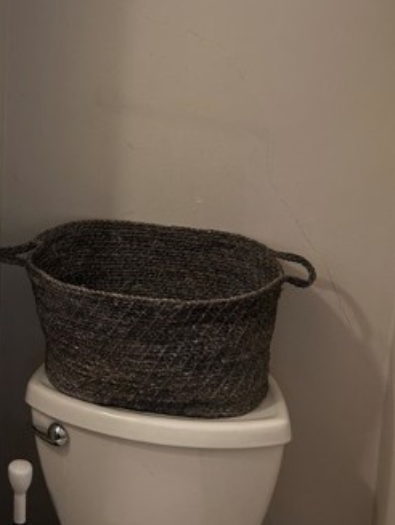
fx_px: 926
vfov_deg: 30.7
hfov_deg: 23.0
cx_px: -5
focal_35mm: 61
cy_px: 92
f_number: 1.5
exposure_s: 1/120
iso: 80
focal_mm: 5.7
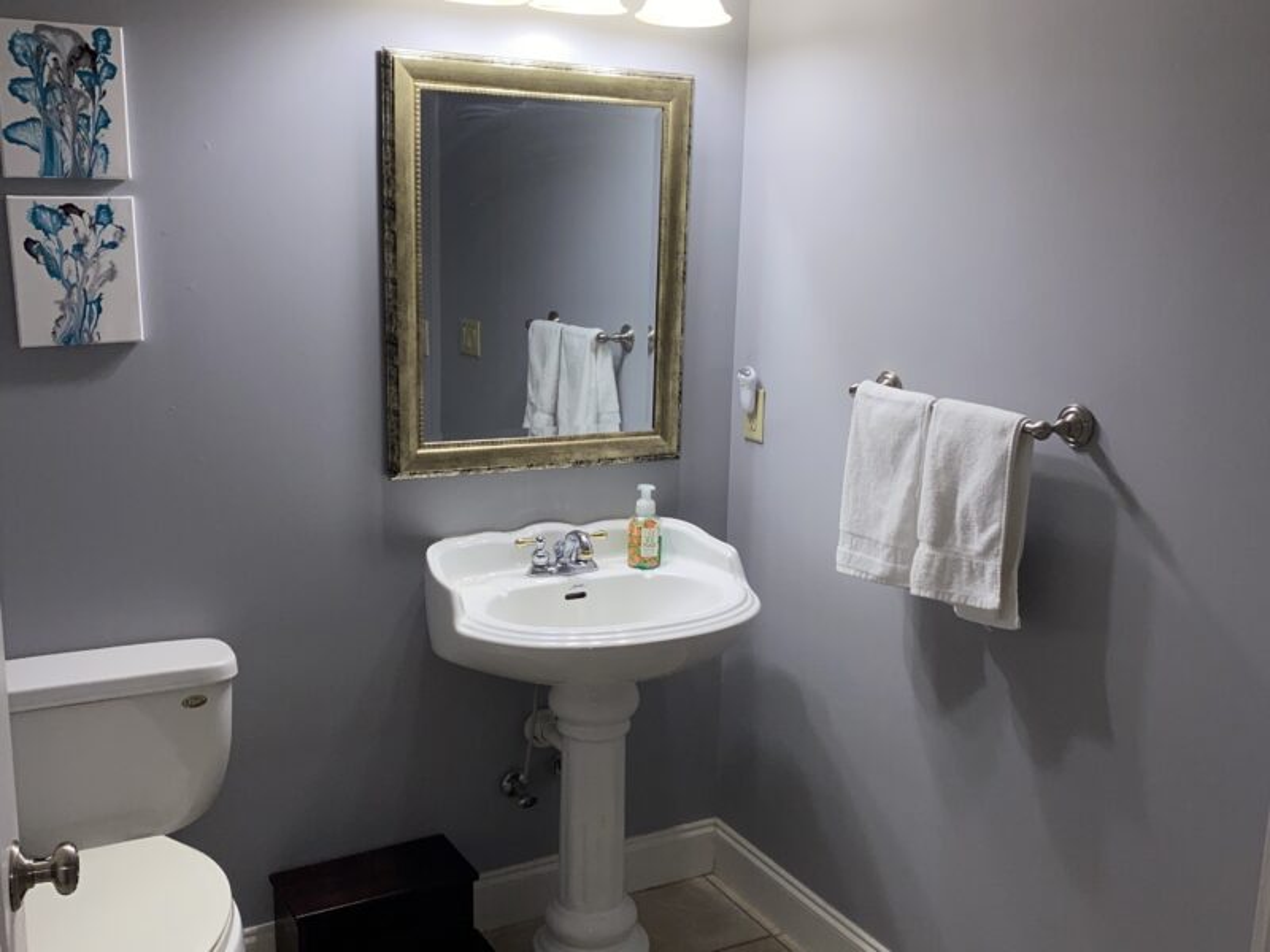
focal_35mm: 26
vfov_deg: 53.1
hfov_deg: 67.3
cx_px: 635
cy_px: 476
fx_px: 954
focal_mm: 4.25
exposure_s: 1/38
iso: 32
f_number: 1.8
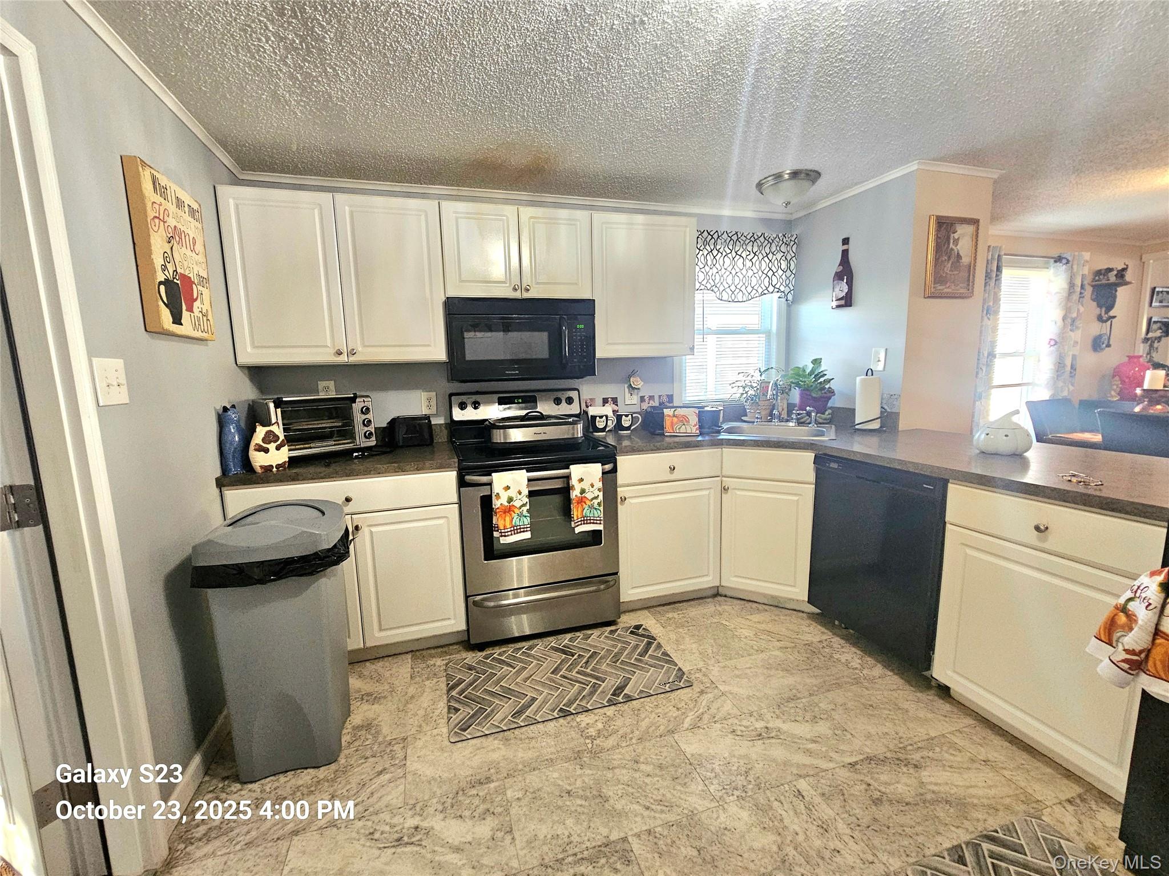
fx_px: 439
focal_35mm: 13
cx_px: 584
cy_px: 438
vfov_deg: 89.9
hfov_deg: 106.2
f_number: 2.2
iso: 400
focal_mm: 2.2
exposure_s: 1/60.2
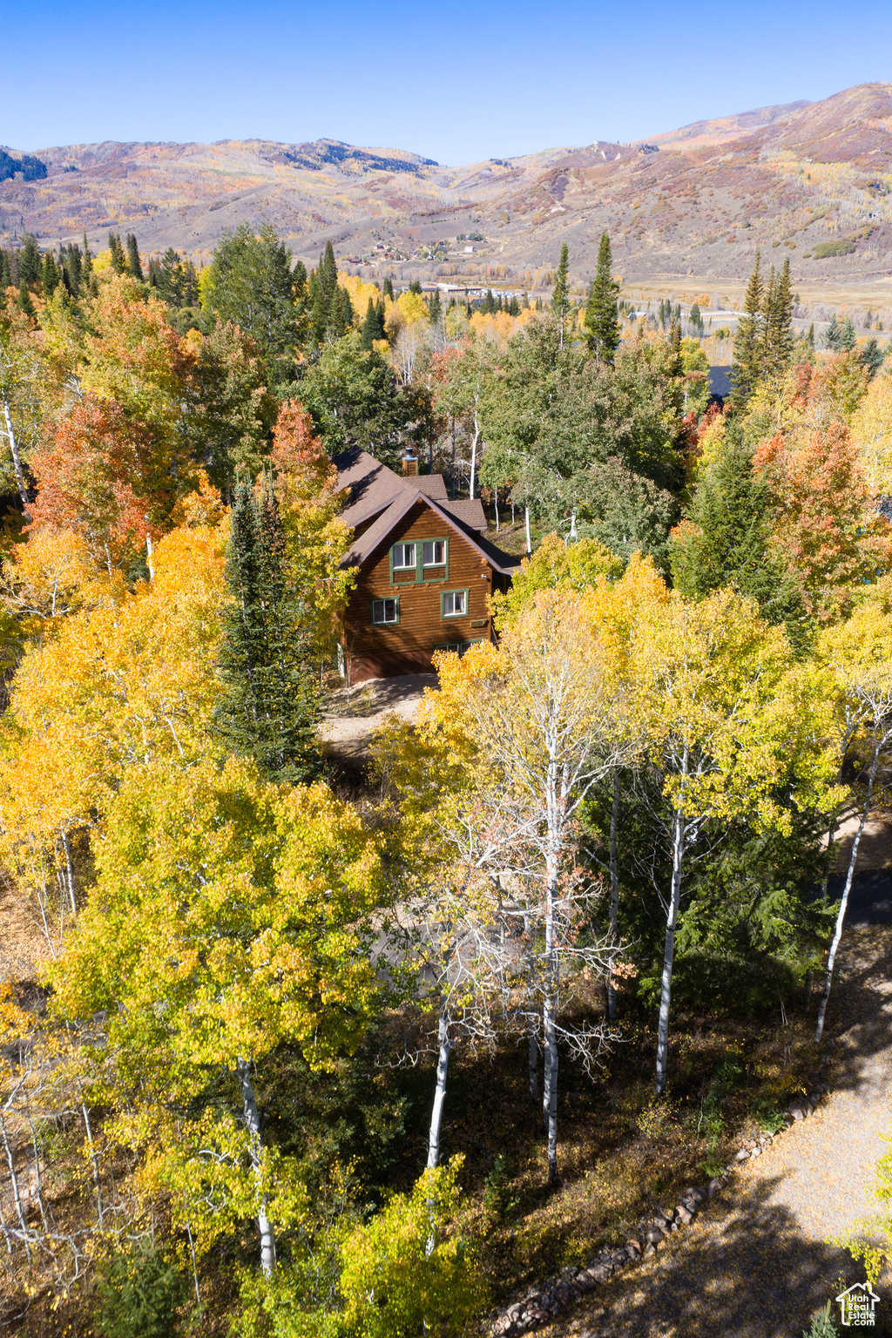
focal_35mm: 28
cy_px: 669
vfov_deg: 65.5
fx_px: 1041
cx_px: 446
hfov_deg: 46.4
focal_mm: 14.45
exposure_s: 1/100
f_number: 11
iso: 250
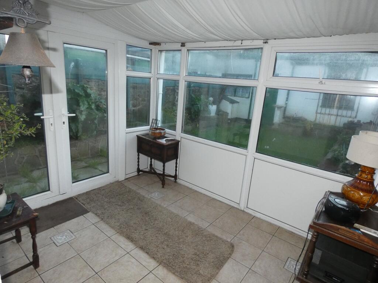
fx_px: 218
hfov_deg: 81.7
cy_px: 142
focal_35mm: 20
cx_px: 189
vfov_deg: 66.0
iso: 500
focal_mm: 3.6
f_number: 2.8
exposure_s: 1/125
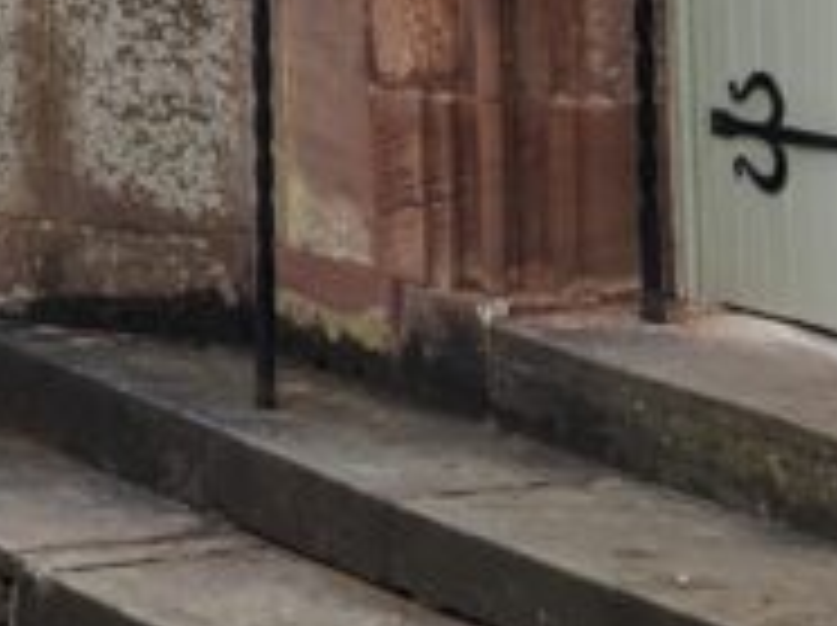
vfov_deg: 9.4
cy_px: -581
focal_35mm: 149
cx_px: -747
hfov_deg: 12.0
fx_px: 3598
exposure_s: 1/2924
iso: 60
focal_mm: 4.38
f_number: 1.73
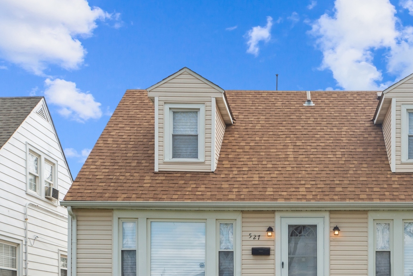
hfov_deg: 42.2
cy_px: 205
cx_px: 314
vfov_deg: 29.5
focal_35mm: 45
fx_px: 516
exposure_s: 1/400
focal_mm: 24
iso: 400
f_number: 8
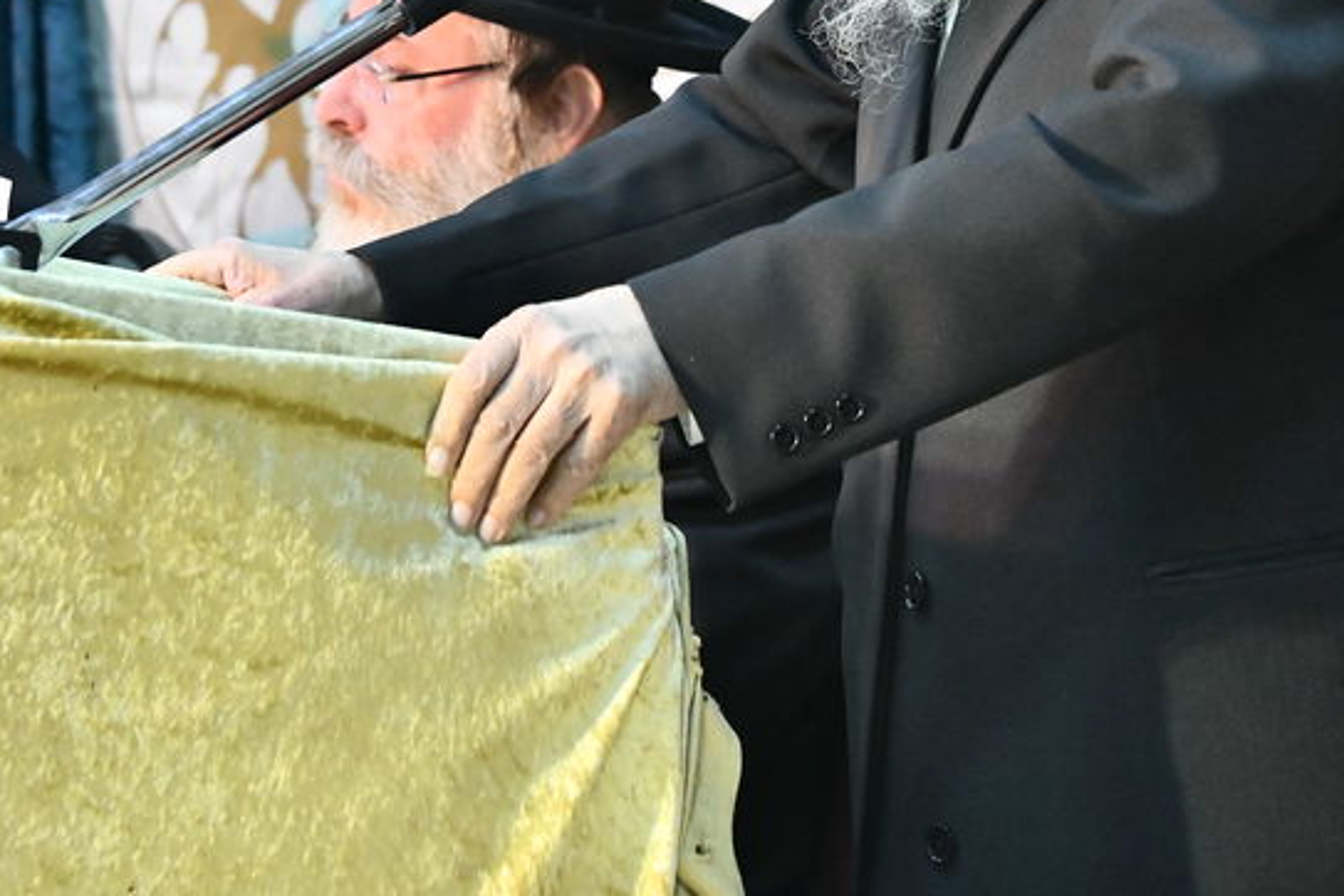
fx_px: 8175
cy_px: -226
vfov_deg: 6.2
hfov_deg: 9.4
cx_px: 601
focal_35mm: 219
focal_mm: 85
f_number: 5.6
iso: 3200
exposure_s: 1/125
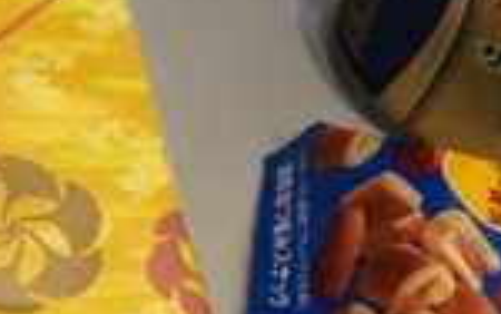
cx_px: -127
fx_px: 1858
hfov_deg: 14.8
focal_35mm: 136
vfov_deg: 9.5
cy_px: -77
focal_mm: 4.12
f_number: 2.2
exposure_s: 1/30
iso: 40
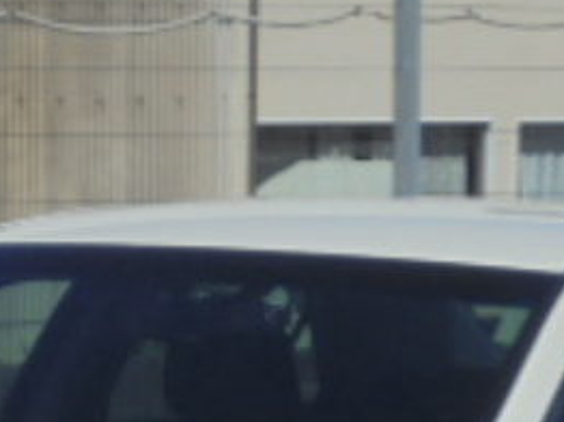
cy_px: 835
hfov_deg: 8.0
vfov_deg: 5.8
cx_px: 101
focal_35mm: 248
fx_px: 4037
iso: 100
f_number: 16.4
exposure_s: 1/125
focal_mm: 10.1
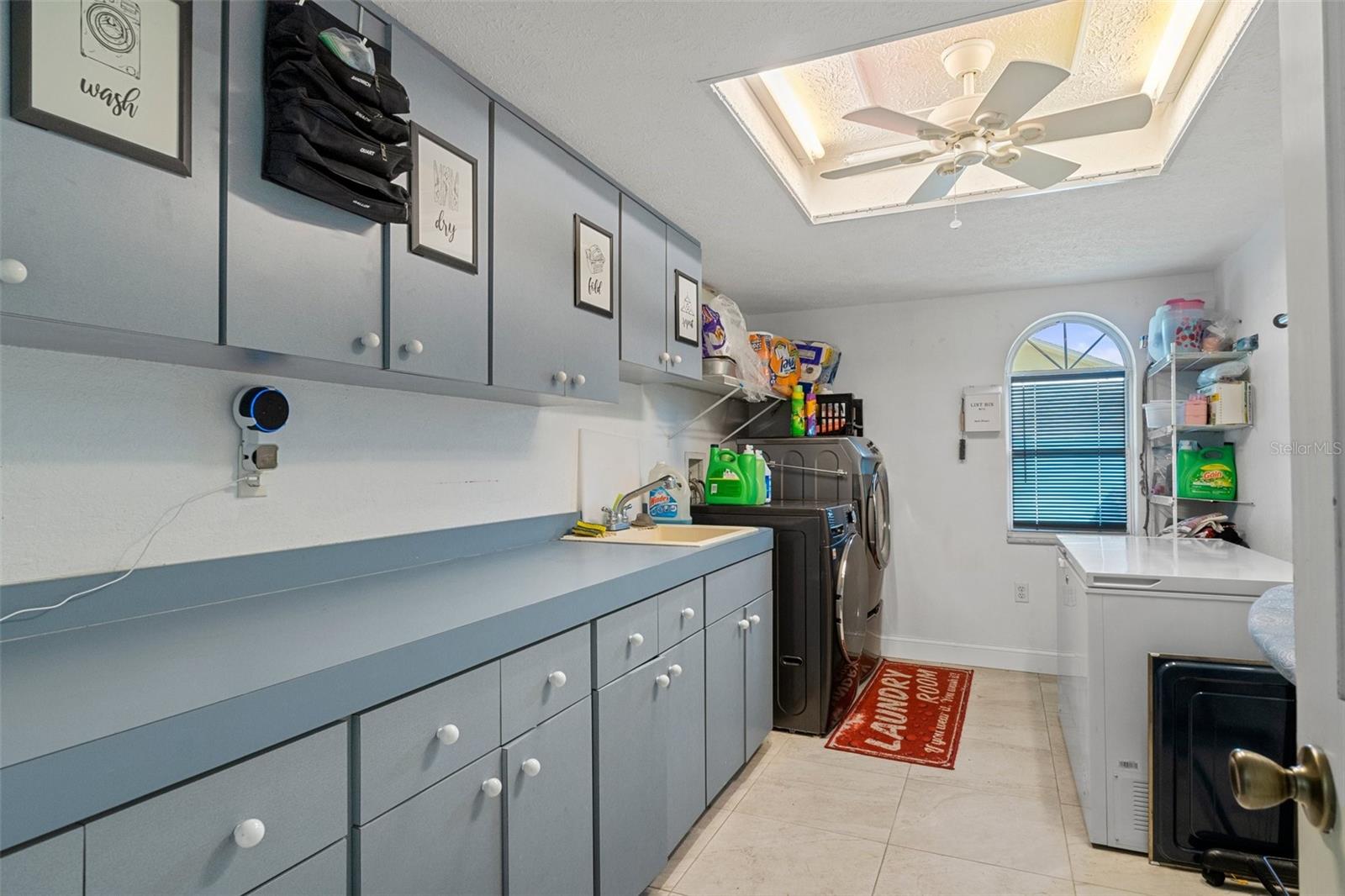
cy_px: 448
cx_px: 672
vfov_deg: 63.2
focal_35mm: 20
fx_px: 728
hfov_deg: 85.4
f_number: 8
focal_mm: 13
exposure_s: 1/1.67
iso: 500
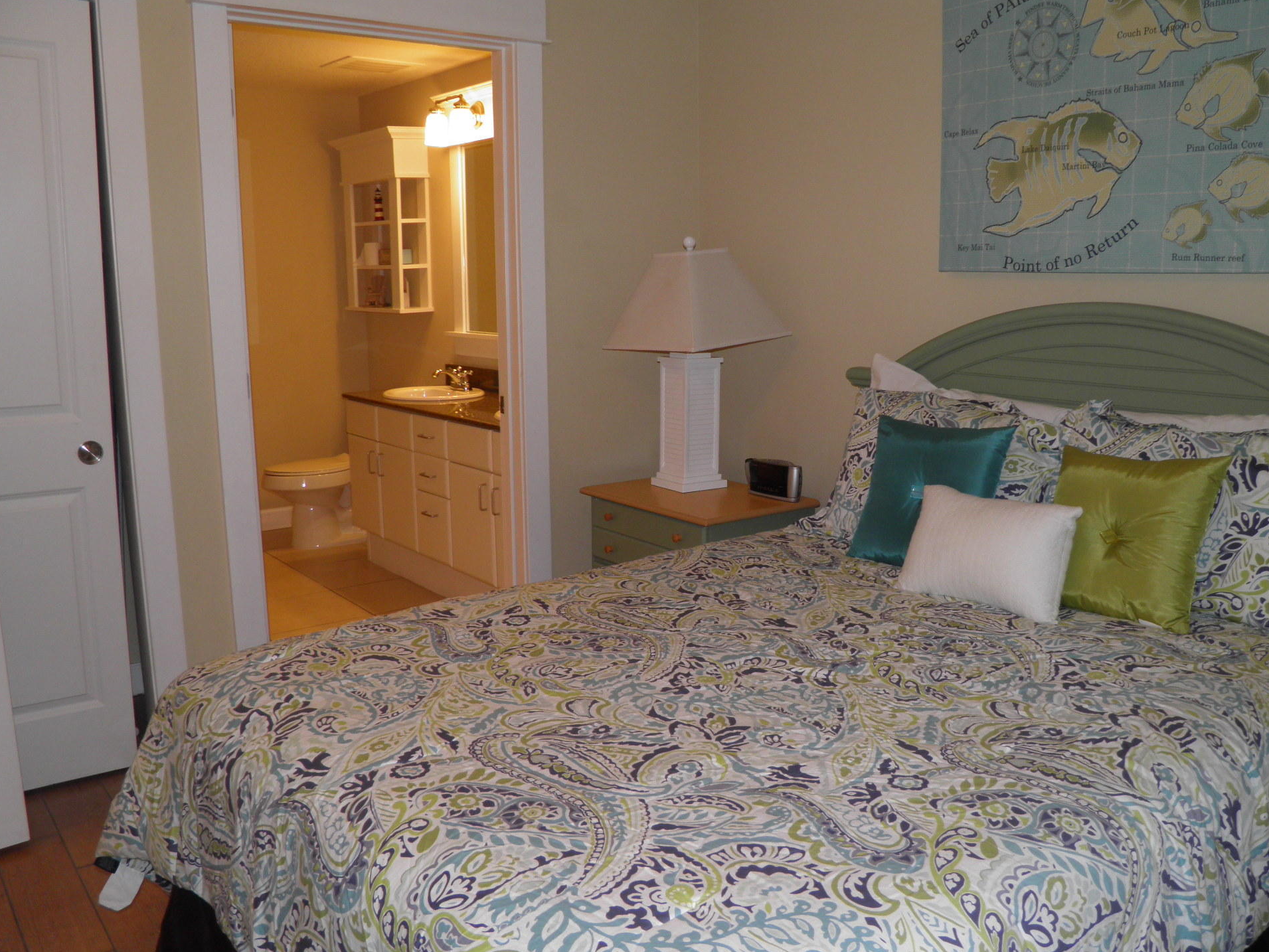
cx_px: 661
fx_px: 1100
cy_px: 481
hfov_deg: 59.9
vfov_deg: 46.8
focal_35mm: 30
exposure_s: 1/30
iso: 100
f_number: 2.8
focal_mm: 4.9
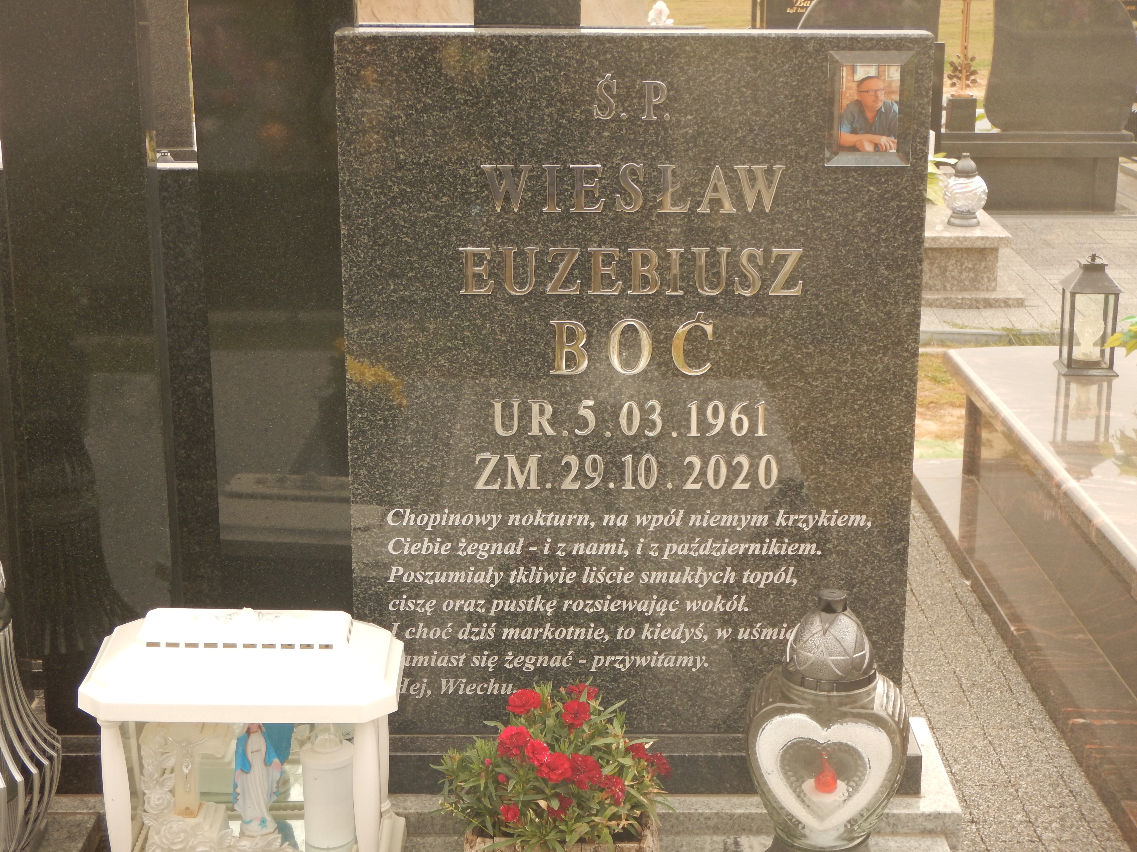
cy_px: 423
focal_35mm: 57
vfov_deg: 25.7
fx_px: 1872
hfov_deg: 33.8
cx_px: 572
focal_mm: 10.1
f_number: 4.4
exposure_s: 1/160
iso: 125
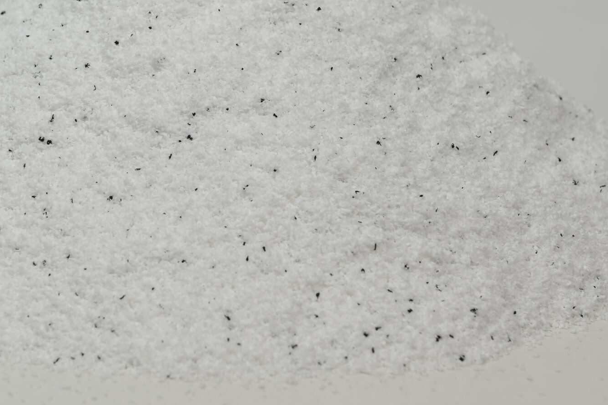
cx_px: 237
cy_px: 102
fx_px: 2262
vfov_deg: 10.2
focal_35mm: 134
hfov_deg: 15.3
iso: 125
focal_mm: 70
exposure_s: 1/100
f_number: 10
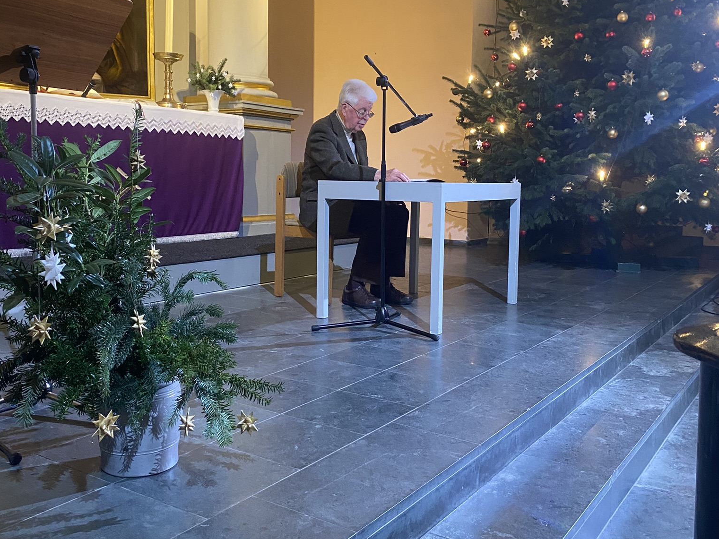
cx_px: 361
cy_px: 231
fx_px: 727
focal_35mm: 35
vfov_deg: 40.6
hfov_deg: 52.6
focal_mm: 4.25
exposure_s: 1/55
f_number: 1.8
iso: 400
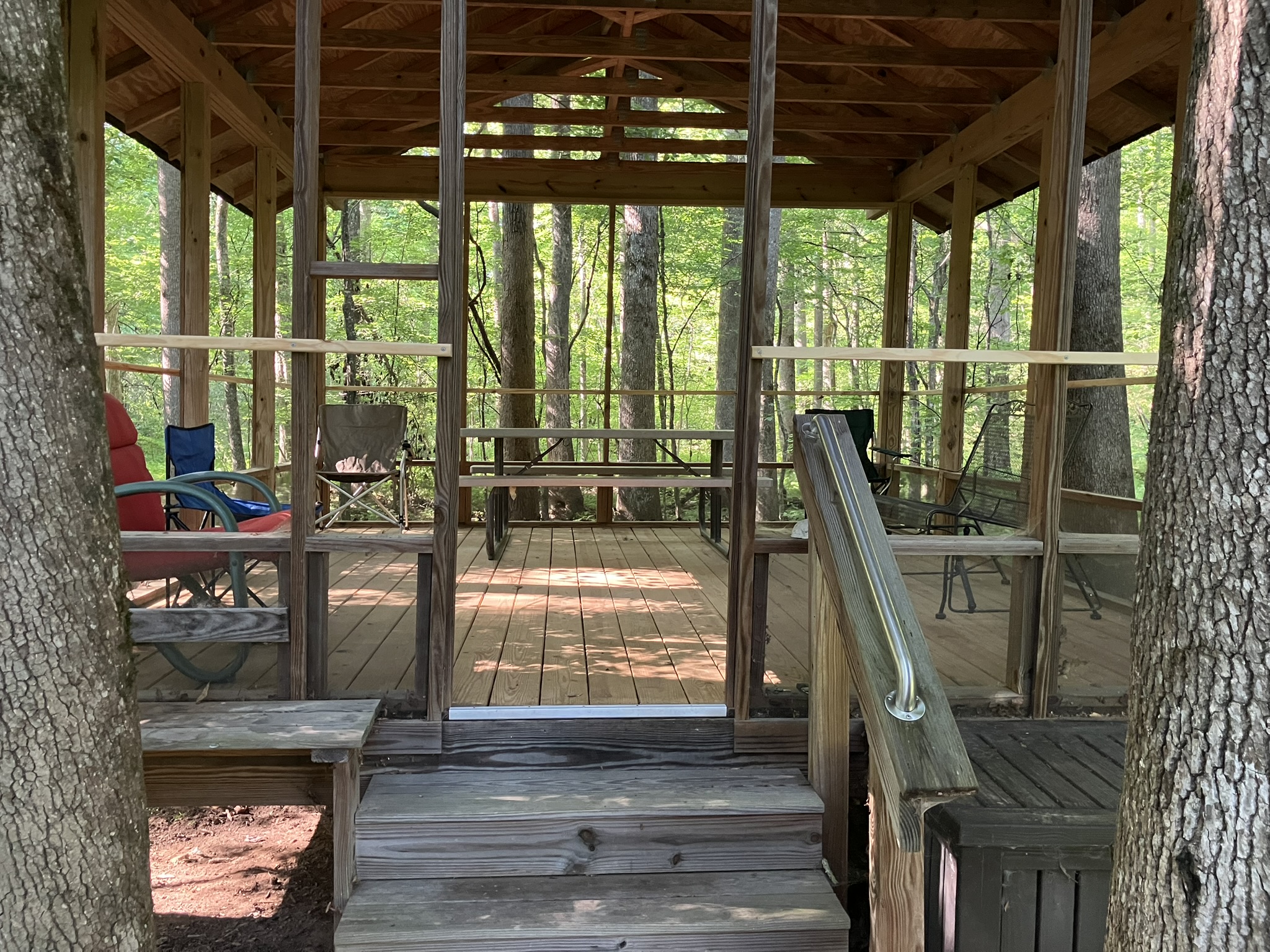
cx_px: 635
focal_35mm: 28
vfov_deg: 49.7
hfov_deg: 63.4
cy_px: 476
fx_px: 1027
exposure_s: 1/60
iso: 320
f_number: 1.8
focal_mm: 3.99
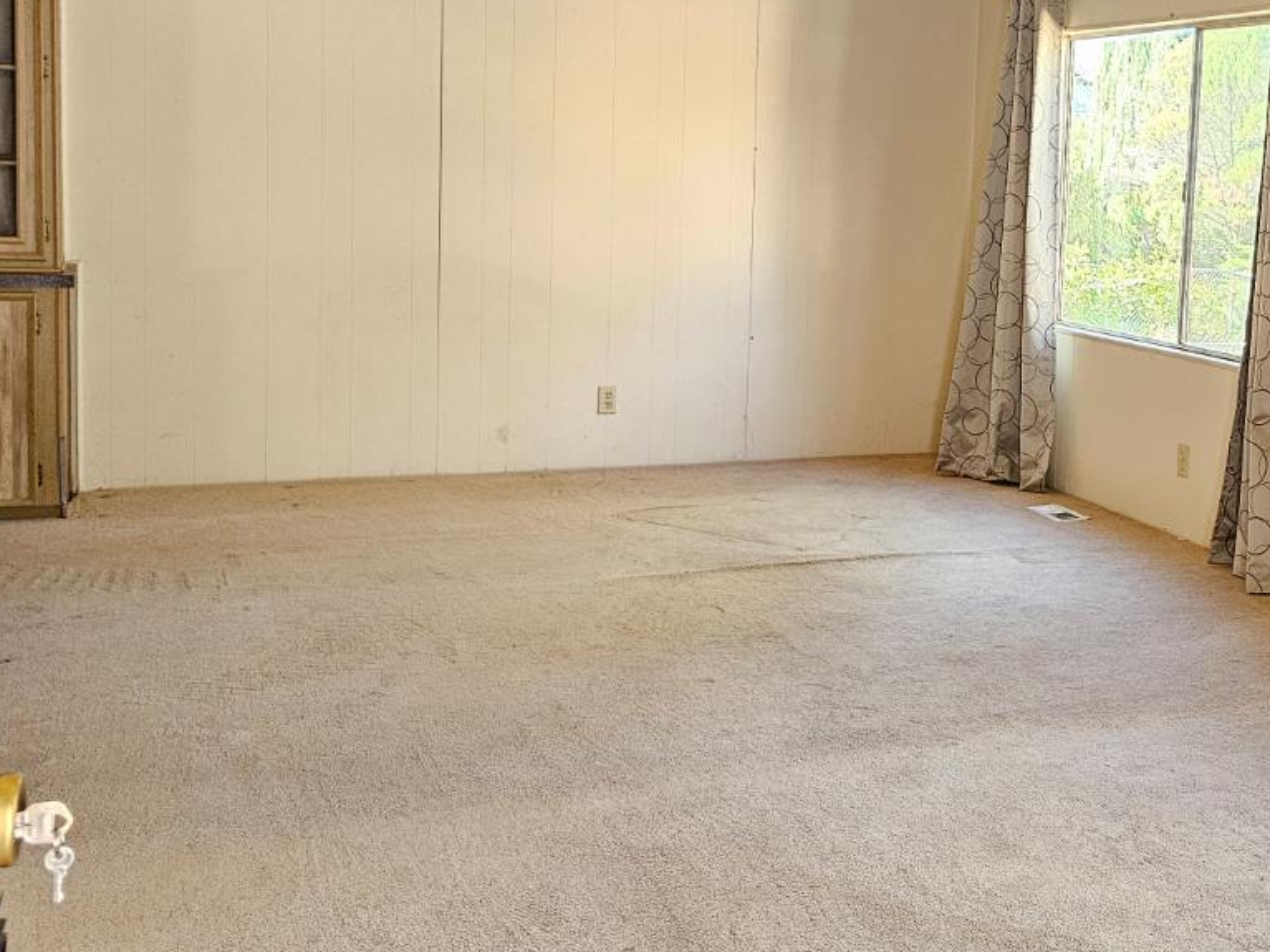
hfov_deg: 39.3
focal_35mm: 45
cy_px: 337
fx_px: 1651
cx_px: 1121
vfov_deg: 32.0
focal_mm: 6.3
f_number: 1.7
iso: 400
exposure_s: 1/170
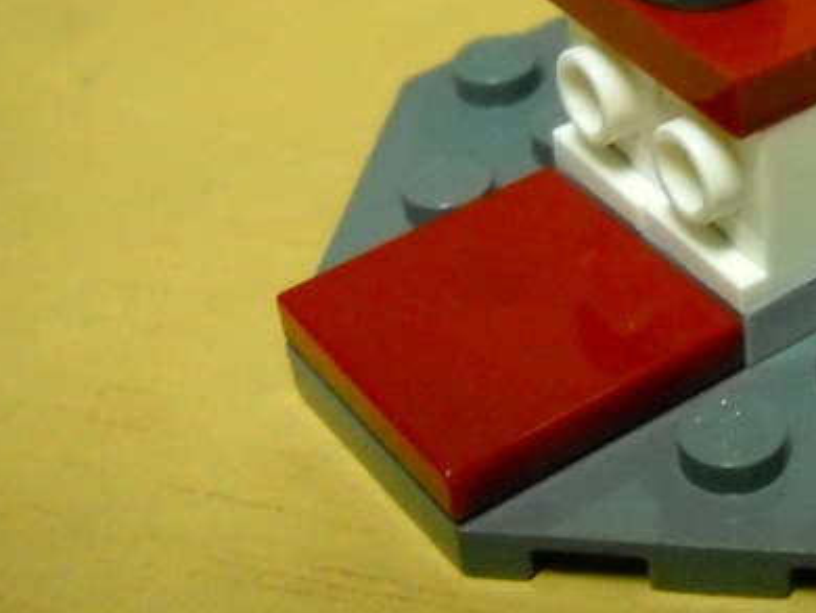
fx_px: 1981
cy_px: 220
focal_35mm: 84
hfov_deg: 22.5
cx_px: 787
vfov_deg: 17.6
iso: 672
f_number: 3.1
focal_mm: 6.72
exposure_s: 1/8
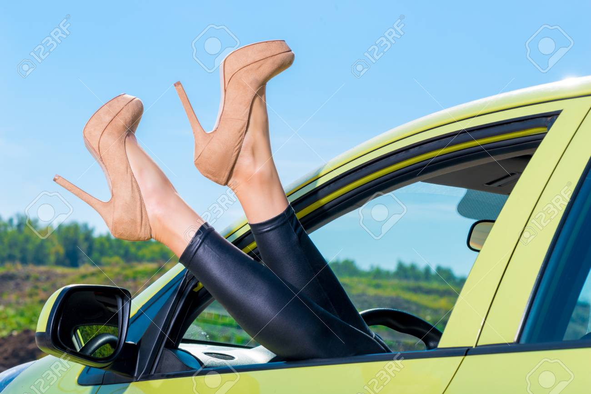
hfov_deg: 19.5
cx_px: 296
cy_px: 197
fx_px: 1724
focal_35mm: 105
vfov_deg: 13.0
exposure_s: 1/160
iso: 100
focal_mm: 105
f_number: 10
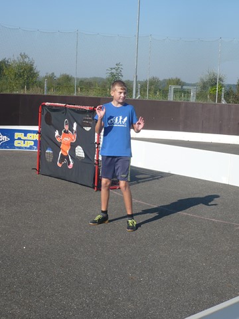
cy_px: 160
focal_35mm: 66
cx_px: 120
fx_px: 608
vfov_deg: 29.4
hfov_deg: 22.3
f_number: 3.9
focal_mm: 10.9
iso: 100
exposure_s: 1/800
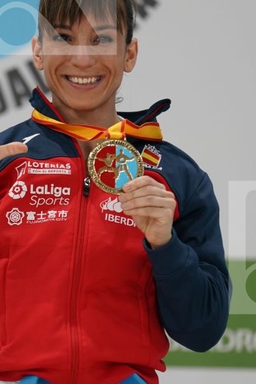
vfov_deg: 4.5
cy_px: 248
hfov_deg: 3.0
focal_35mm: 458
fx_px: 4888
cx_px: 48
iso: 800
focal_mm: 200
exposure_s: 1/250
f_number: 2.8
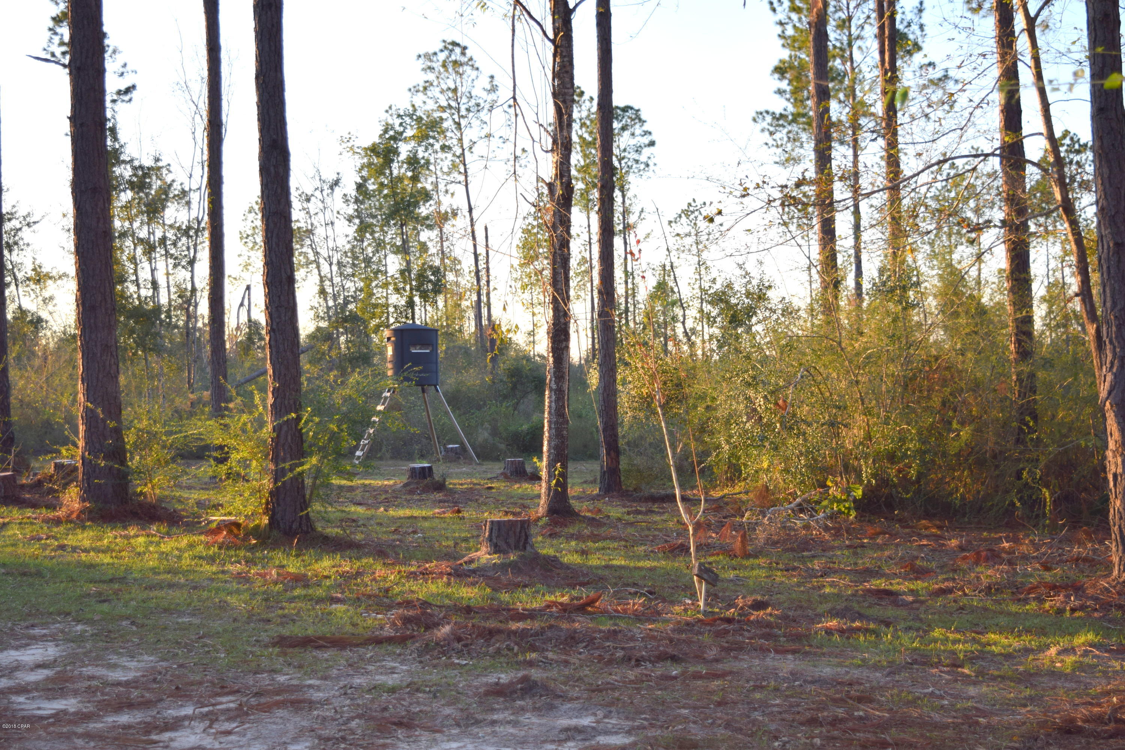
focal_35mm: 57
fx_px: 1781
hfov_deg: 35.1
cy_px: 375
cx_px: 562
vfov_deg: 23.8
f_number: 5.6
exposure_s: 1/125
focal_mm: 38
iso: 100
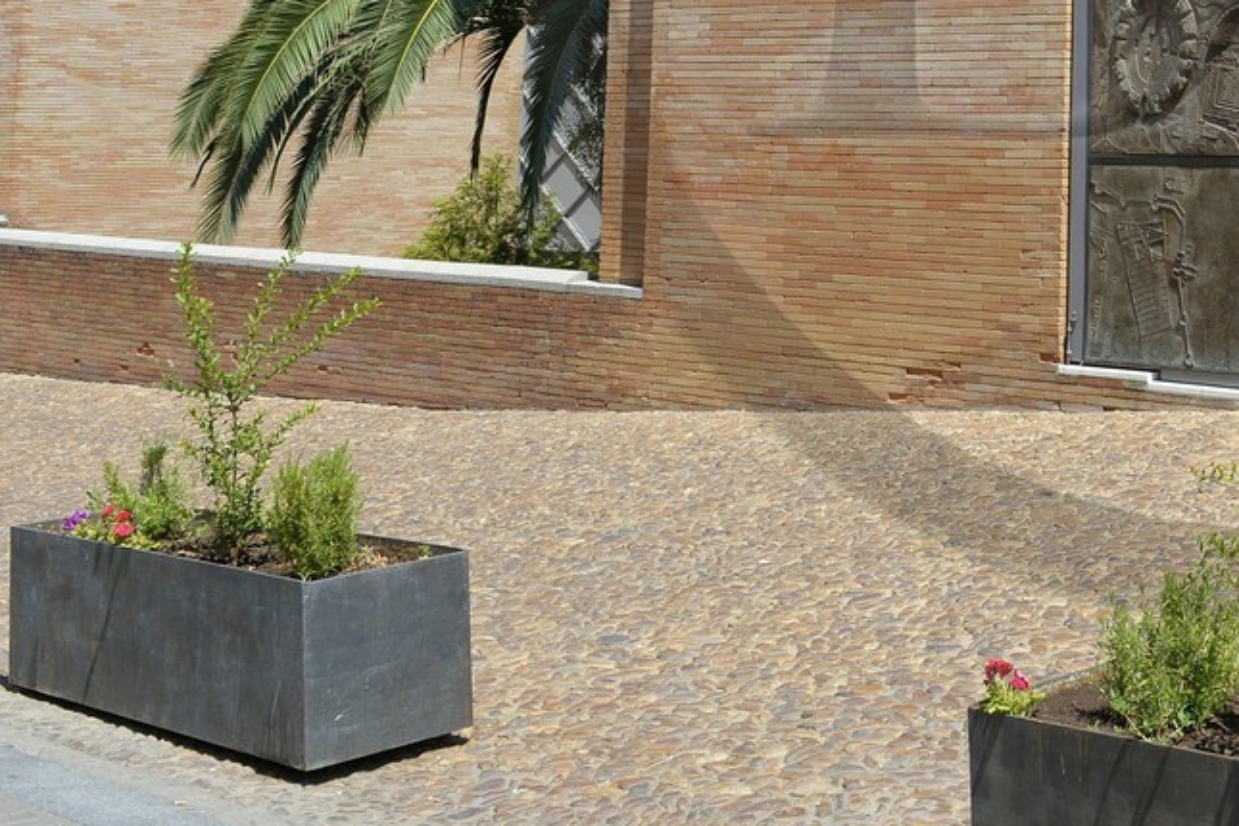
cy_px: -177
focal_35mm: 67
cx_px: 1291
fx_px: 2306
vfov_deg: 19.1
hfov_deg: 28.0
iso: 100
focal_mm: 27
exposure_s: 1/250
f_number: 8
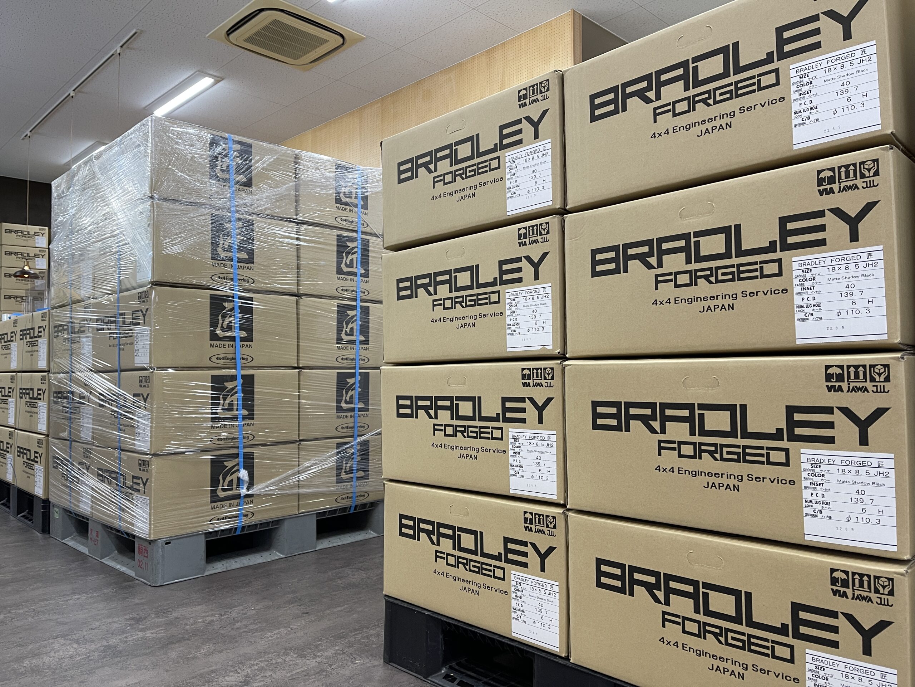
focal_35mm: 26
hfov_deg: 67.3
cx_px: 458
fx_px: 687
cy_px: 344
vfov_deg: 53.1
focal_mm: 5.1
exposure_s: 1/60
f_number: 1.6
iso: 160
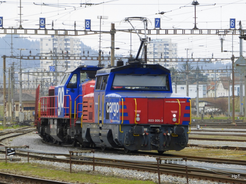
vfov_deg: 6.3
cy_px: 92
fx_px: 1677
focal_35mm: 236
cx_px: 123
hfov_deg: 8.4
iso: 100
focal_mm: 38.2
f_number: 5.6
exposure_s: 1/100
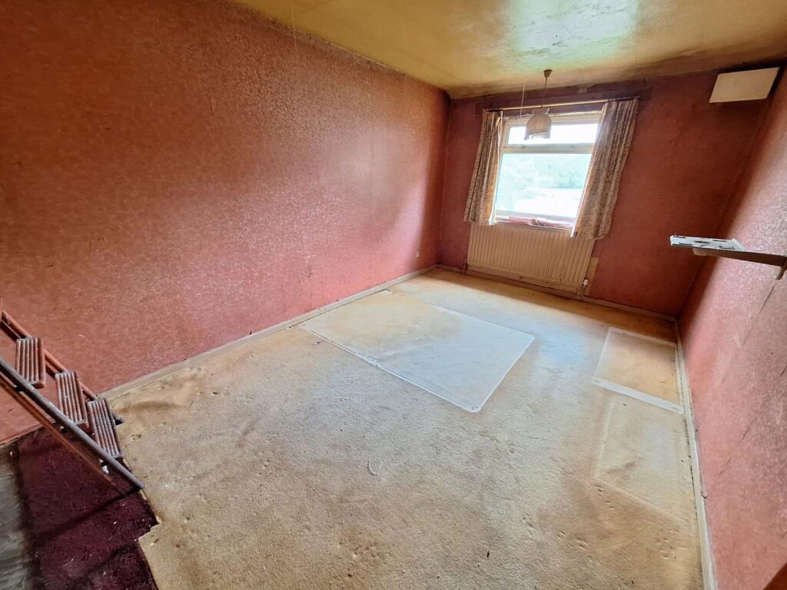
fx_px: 296
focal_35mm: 13
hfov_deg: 106.2
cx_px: 394
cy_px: 295
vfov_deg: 89.9
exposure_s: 1/25
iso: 200
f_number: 2.2
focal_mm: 1.74
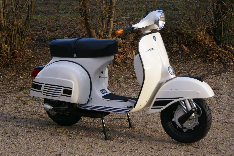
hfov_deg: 22.6
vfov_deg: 15.2
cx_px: 117
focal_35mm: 90
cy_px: 78
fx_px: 585
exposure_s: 1/100
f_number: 5.6
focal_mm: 60
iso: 100
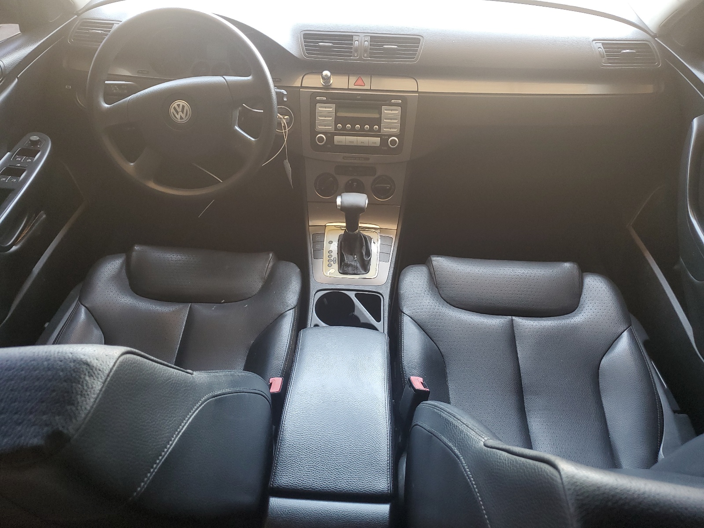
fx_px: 529
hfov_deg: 67.3
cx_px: 352
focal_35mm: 26
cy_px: 264
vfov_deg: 53.1
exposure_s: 1/60.2
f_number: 1.5
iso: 81
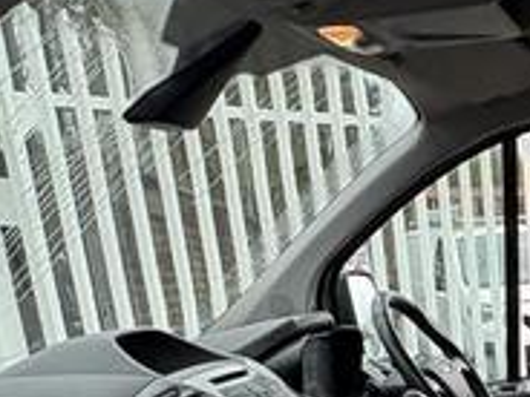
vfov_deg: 18.9
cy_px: 604
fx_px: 1041
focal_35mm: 68
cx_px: 686
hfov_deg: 24.9
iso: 64
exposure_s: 1/113
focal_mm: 2.22
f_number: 2.2
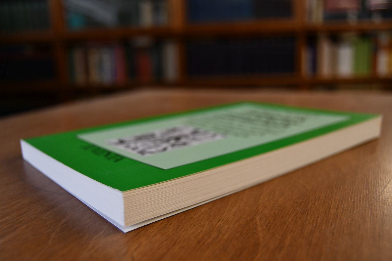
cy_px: 130
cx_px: 196
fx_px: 392
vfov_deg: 36.9
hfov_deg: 53.1
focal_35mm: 36
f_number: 3.8
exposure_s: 1/160
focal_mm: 24
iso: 800
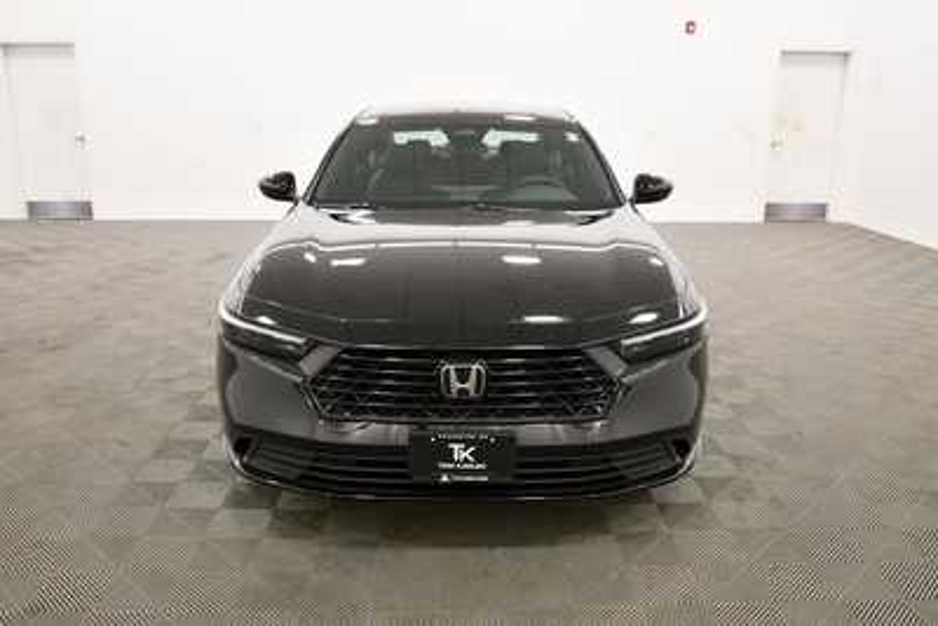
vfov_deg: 43.6
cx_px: 469
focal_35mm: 30
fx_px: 782
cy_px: 313
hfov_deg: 61.9
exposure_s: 1/125
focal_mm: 20
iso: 1250
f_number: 5.6
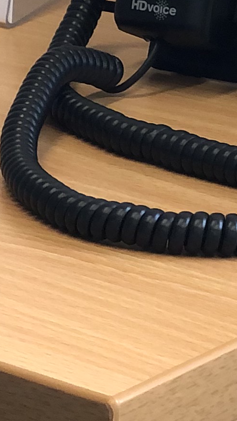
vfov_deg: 8.1
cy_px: -278
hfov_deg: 4.6
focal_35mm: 259
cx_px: -182
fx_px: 2894
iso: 50
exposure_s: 1/50
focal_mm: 6
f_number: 2.4
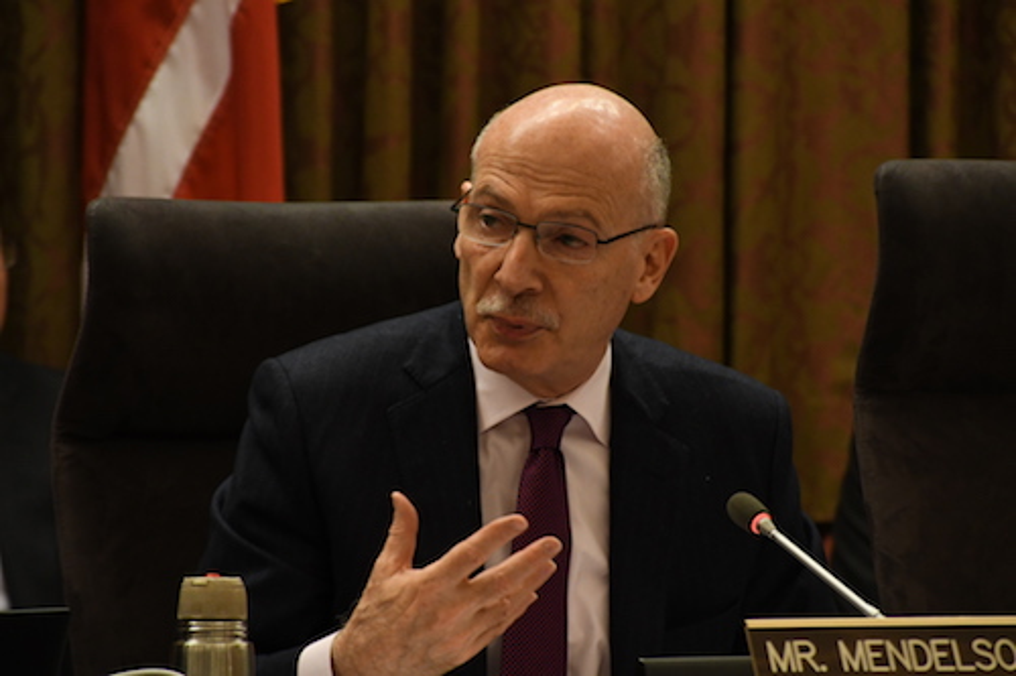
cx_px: 508
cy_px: 338
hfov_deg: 6.2
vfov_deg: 4.2
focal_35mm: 330
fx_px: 9310
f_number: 8
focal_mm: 220
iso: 3200
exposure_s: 1/250
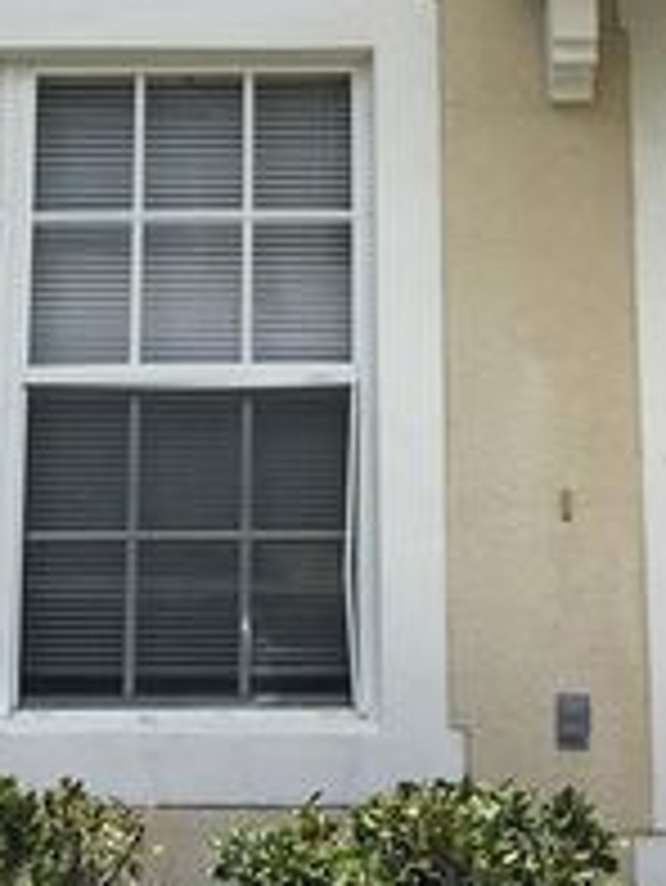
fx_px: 2511
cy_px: -245
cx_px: 346
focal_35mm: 98
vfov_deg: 18.7
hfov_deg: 15.1
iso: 25
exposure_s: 1/1399
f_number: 2.2
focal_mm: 4.15
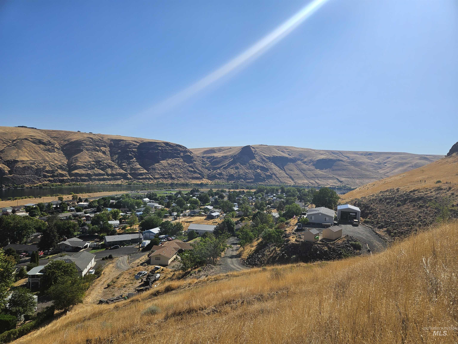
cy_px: 172
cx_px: 229
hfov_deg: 73.9
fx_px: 304
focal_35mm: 23
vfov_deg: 58.9
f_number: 1.8
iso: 25
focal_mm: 5.4
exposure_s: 1/3598
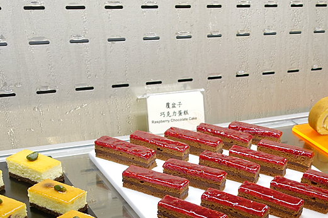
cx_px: 262
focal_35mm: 59
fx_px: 537
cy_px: 252
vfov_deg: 21.6
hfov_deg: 33.0
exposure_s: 1/30
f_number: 2.2
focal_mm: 8.8
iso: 125
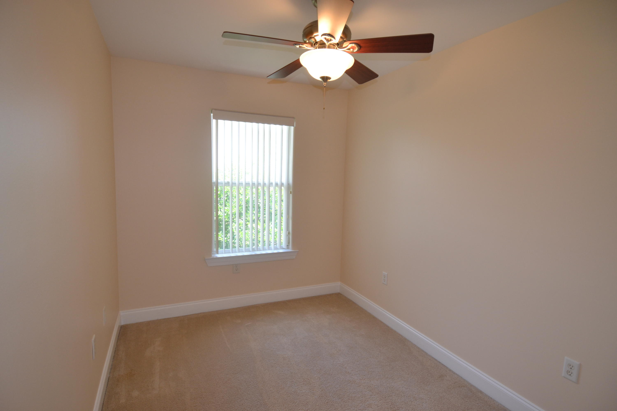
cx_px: 308
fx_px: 308
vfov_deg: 67.4
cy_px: 206
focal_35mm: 18
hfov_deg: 90.0
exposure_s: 1/125
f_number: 4
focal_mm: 12
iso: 400
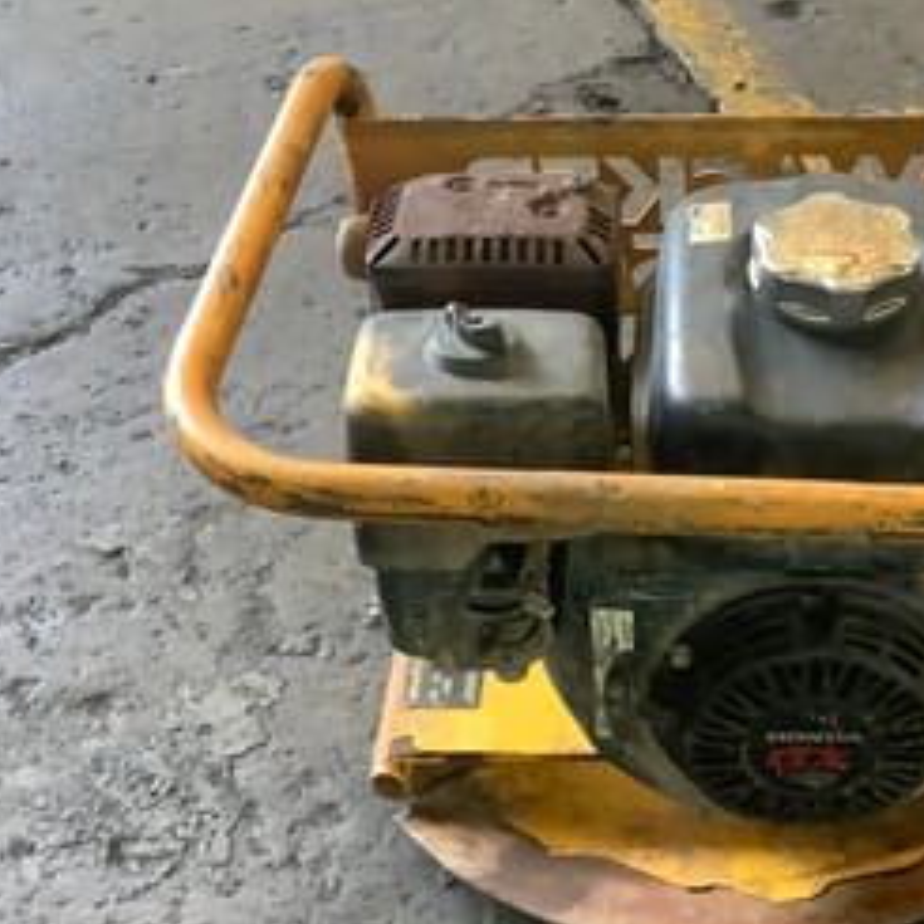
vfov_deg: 30.3
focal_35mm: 56
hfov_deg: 30.1
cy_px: 639
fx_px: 1691
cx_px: 671
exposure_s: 1/50
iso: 250
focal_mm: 3.3
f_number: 2.4
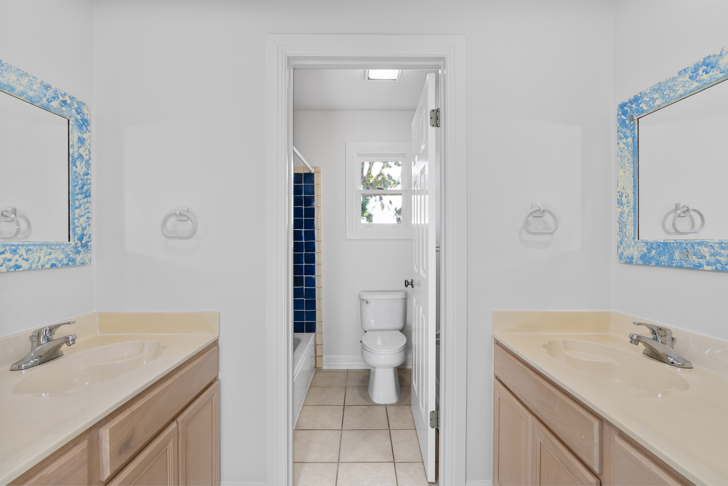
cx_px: 364
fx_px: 324
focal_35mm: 16
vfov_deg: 73.7
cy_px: 243
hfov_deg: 96.7
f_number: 7.1
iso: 320
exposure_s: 1/8
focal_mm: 16
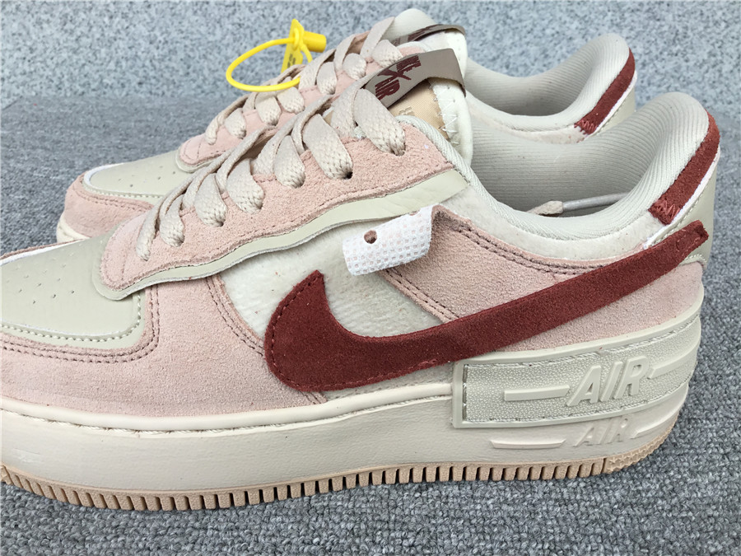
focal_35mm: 31
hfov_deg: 58.4
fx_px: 664
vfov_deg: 45.4
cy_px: 278
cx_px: 370
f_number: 2.4
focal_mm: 3.3
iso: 25
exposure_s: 1/158
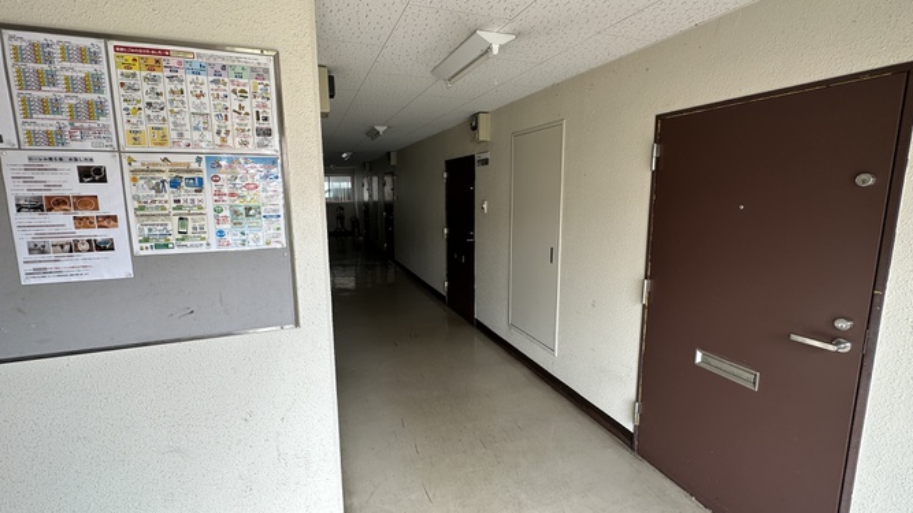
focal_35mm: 16
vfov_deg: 67.0
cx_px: 439
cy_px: 246
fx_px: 387
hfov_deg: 99.3
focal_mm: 2.22
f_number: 2.2
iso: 40
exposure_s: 1/99
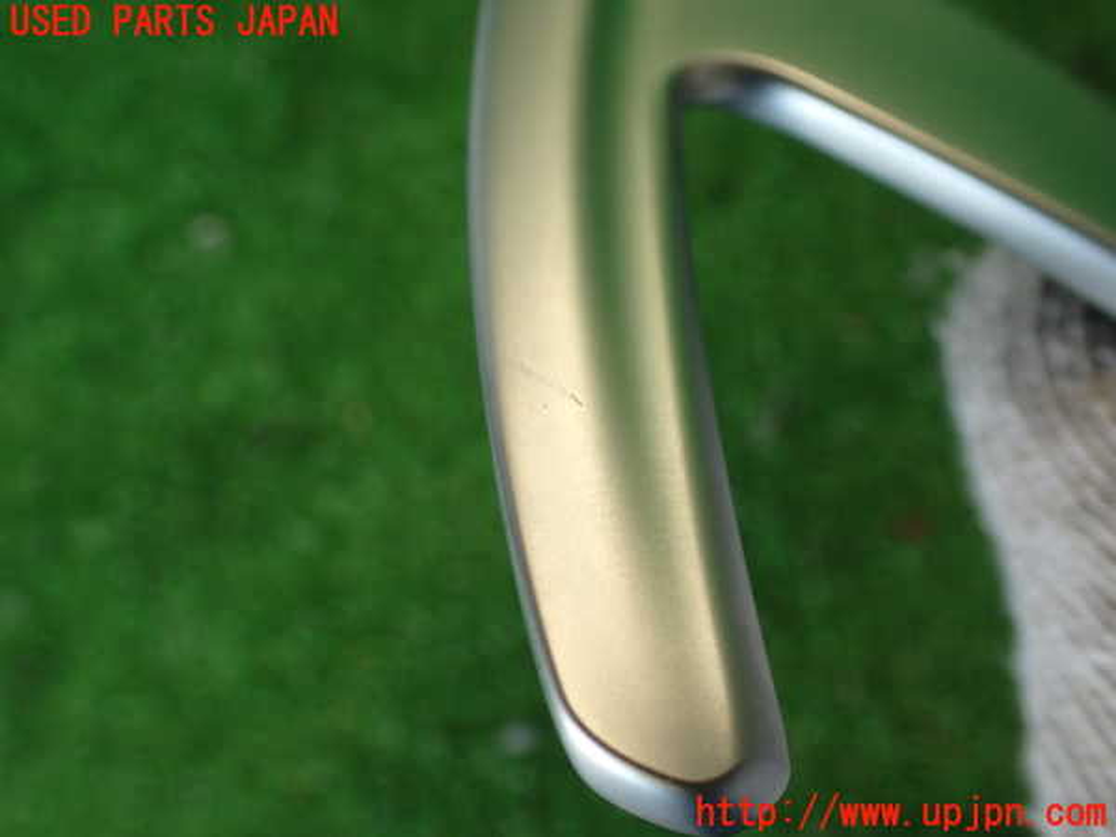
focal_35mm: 32
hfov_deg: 56.8
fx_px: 1032
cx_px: 558
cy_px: 418
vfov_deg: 44.2
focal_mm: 5.79
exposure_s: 1/60
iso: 160
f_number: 2.4
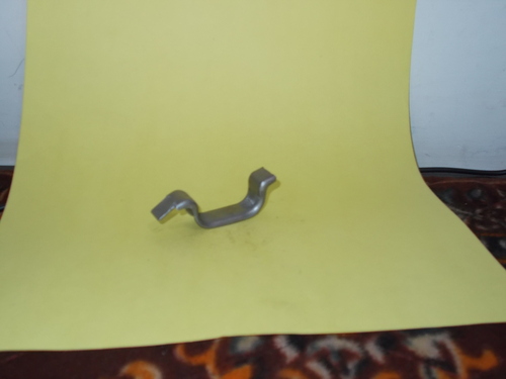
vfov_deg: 32.9
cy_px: 190
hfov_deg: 42.9
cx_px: 253
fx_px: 643
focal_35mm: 44
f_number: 4.2
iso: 200
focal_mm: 7.9
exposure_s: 1/30
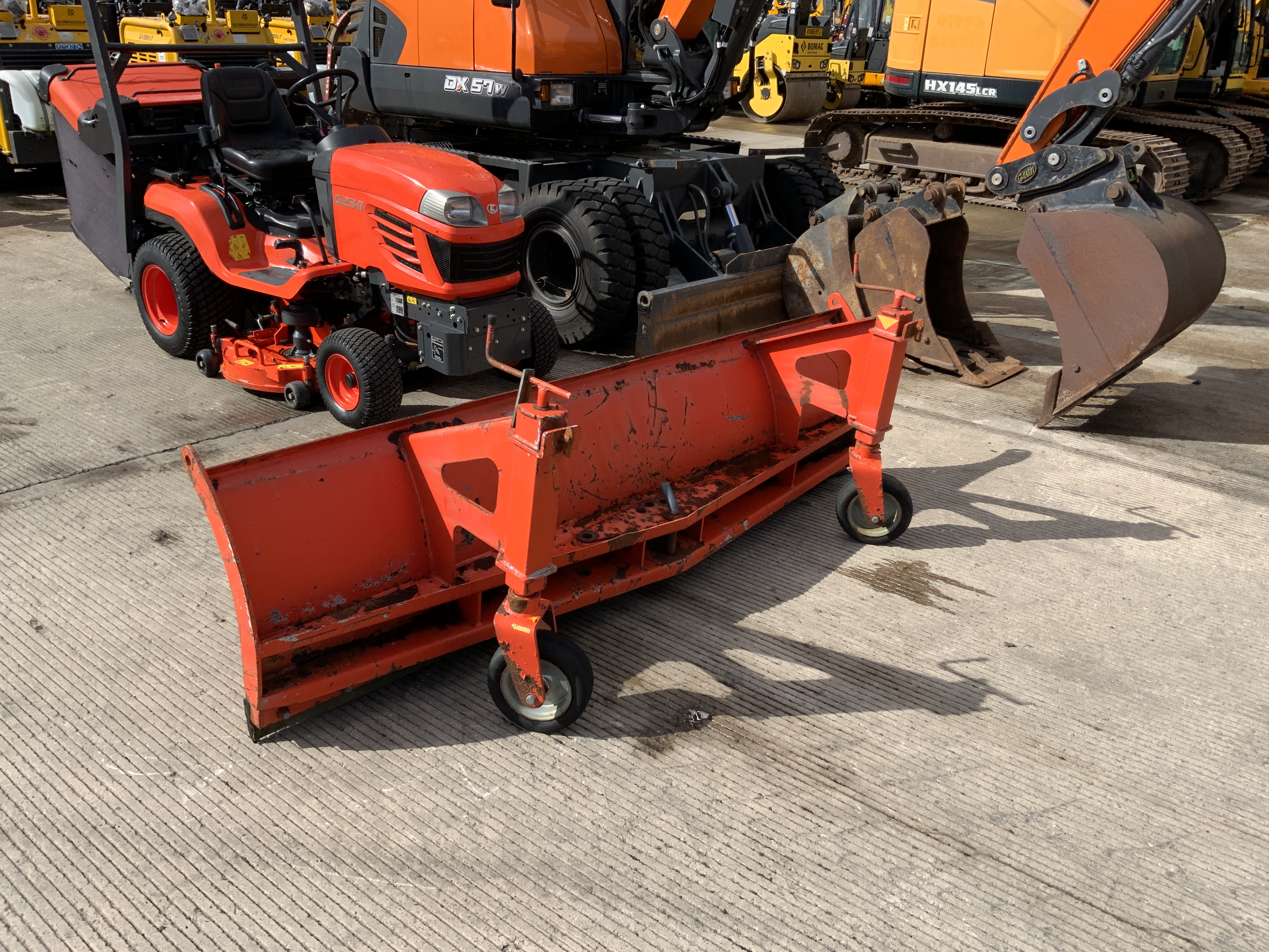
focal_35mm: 29
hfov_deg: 61.7
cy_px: 476
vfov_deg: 48.2
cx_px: 634
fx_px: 1063
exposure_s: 1/1626
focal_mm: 3
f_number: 1.8
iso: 16
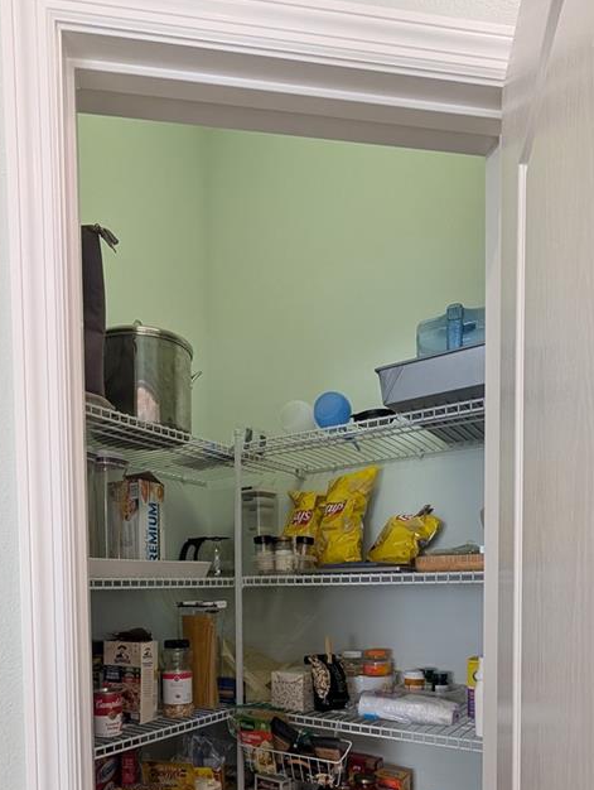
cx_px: 248
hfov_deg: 58.7
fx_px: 525
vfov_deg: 68.1
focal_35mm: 23
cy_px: 612
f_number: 1.7
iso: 143
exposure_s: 1/120
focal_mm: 2.02
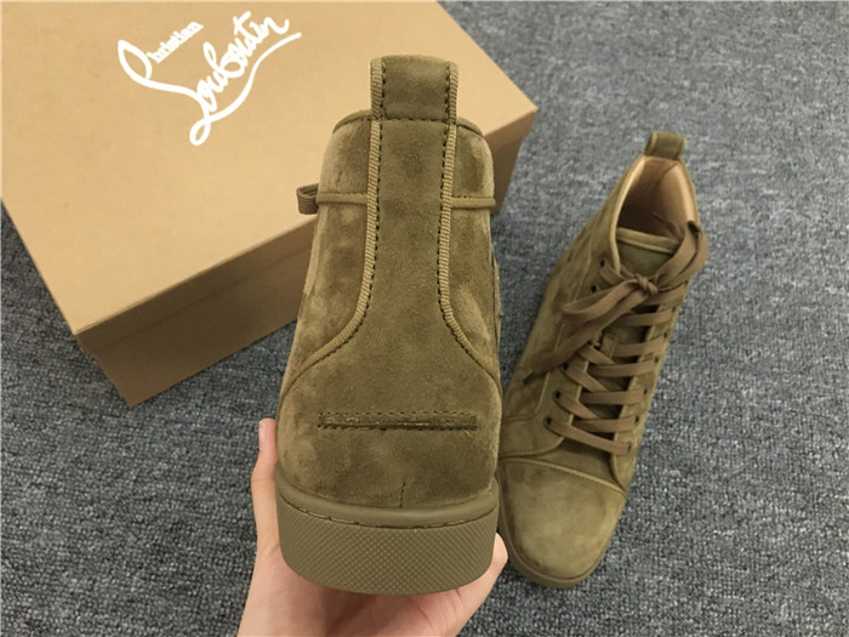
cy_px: 318
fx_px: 711
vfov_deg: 48.2
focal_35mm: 29
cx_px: 424
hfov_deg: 61.7
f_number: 2.2
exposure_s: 1/17
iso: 200
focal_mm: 4.15
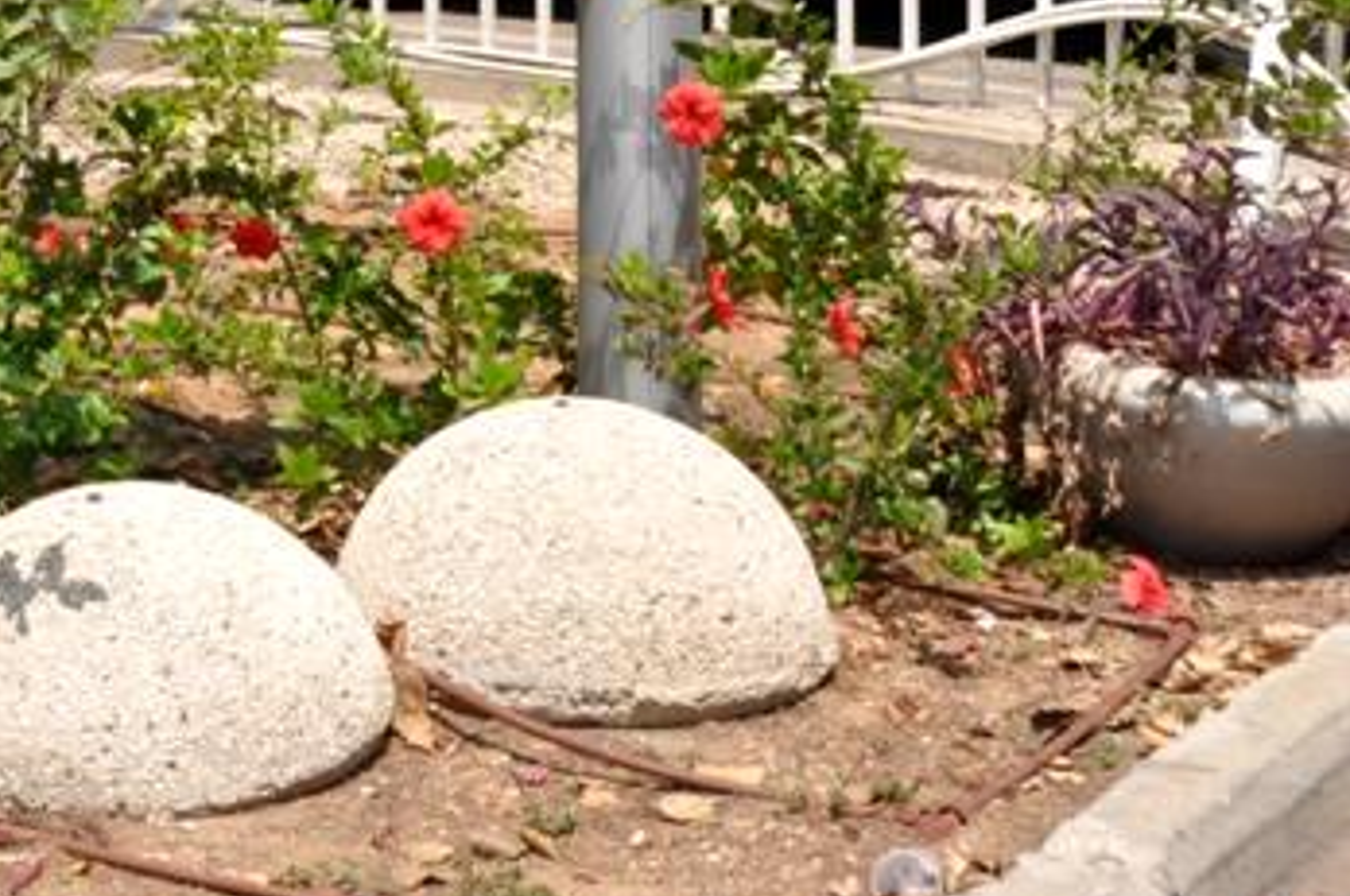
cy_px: -334
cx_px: -384
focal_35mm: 97
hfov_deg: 19.5
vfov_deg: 13.5
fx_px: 3632
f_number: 14
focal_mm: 22
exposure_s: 1/200
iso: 200
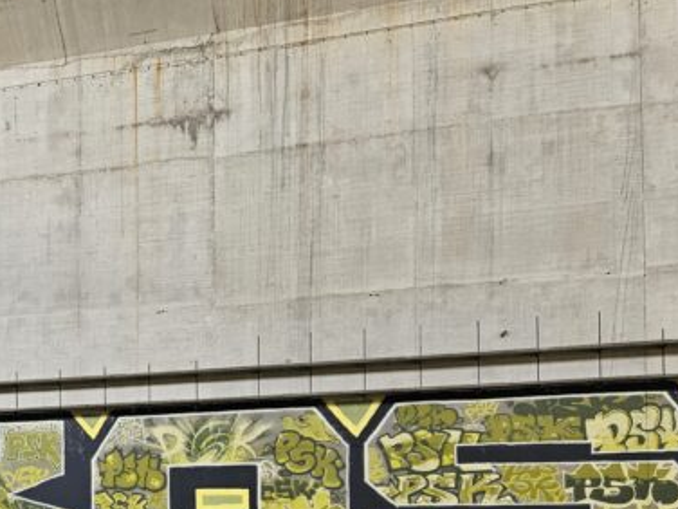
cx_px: 52
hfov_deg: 37.5
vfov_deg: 29.2
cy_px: 491
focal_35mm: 47
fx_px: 921
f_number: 1.8
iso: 320
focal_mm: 5.4
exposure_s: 1/100
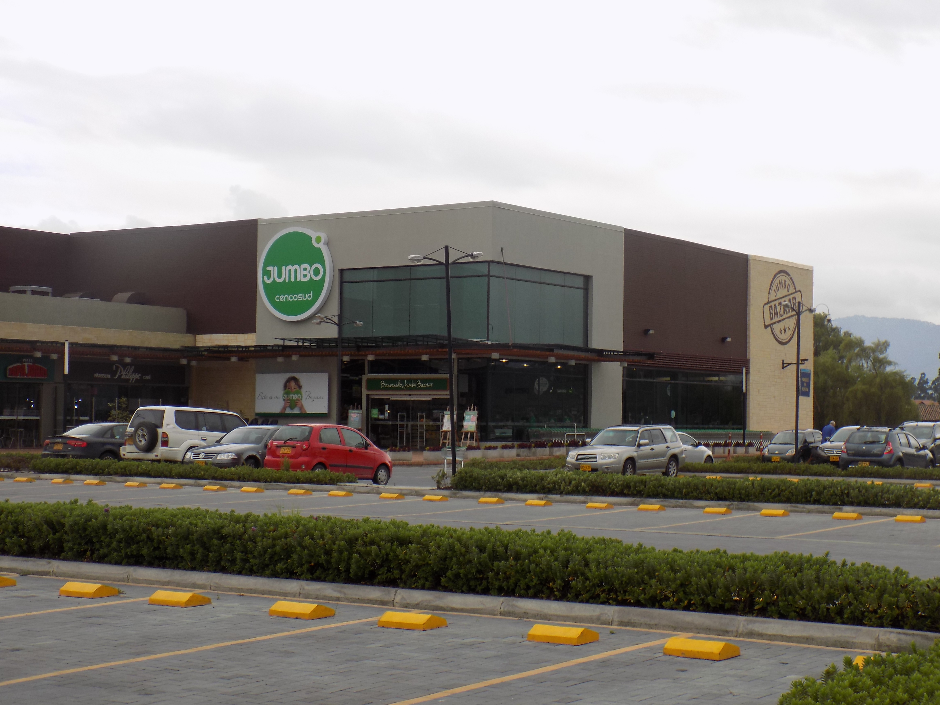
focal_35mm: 59
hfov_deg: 32.7
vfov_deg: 24.8
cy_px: 352
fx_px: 1602
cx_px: 470
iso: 80
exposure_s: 1/320
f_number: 4
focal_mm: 10.5
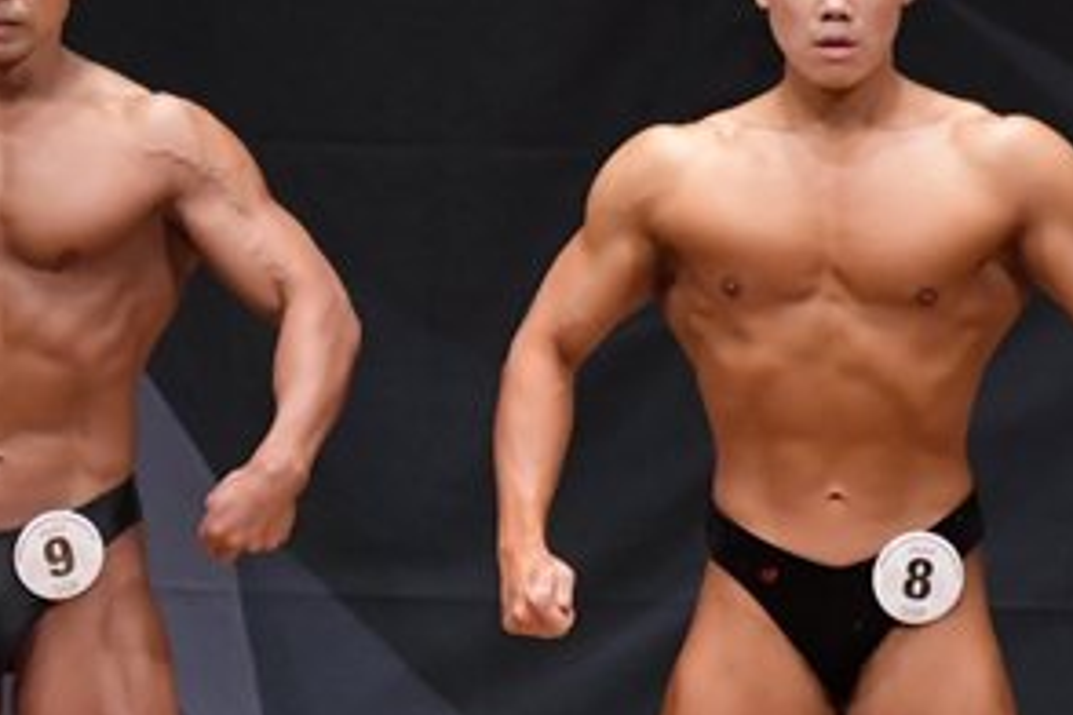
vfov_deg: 1.8
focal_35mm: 752
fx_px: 22412
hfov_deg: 2.7
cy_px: 642
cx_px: 46
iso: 6400
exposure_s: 1/400
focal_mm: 190
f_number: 5.6
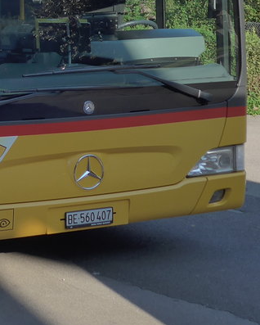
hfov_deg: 13.1
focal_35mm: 115
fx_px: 1105
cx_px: -34
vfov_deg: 16.3
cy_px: -9
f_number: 3.2
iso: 160
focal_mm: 8
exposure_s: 1/800
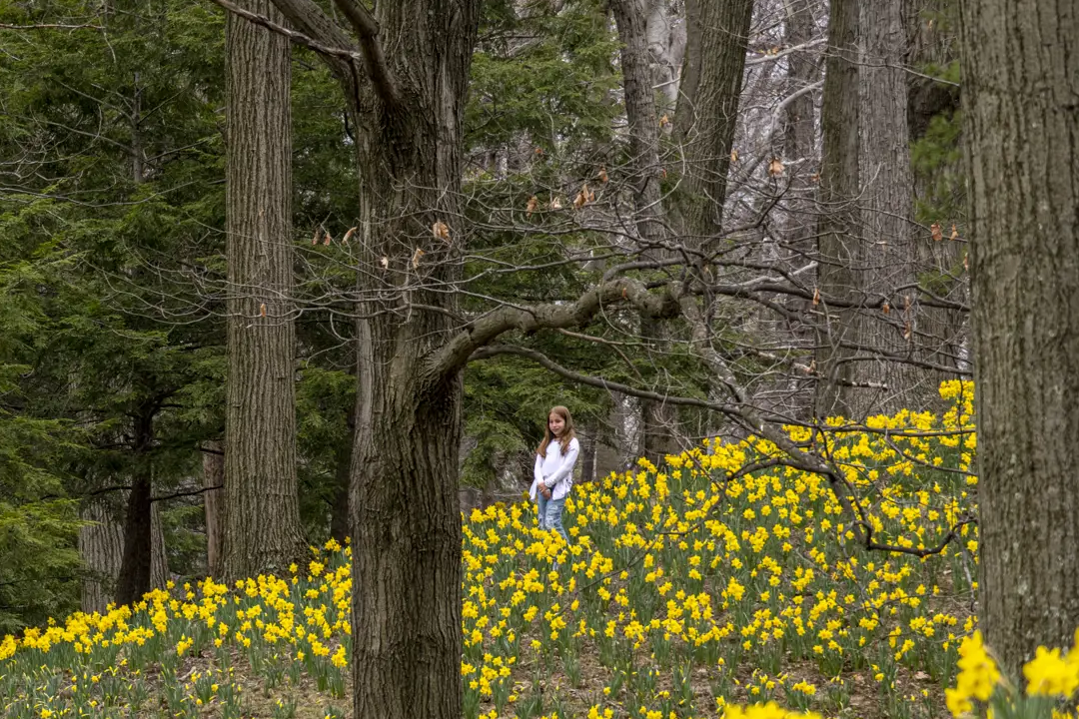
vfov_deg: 4.3
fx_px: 9590
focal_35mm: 320
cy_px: 536
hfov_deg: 6.4
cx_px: 236
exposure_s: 1/250
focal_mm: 180
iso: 320
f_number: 8
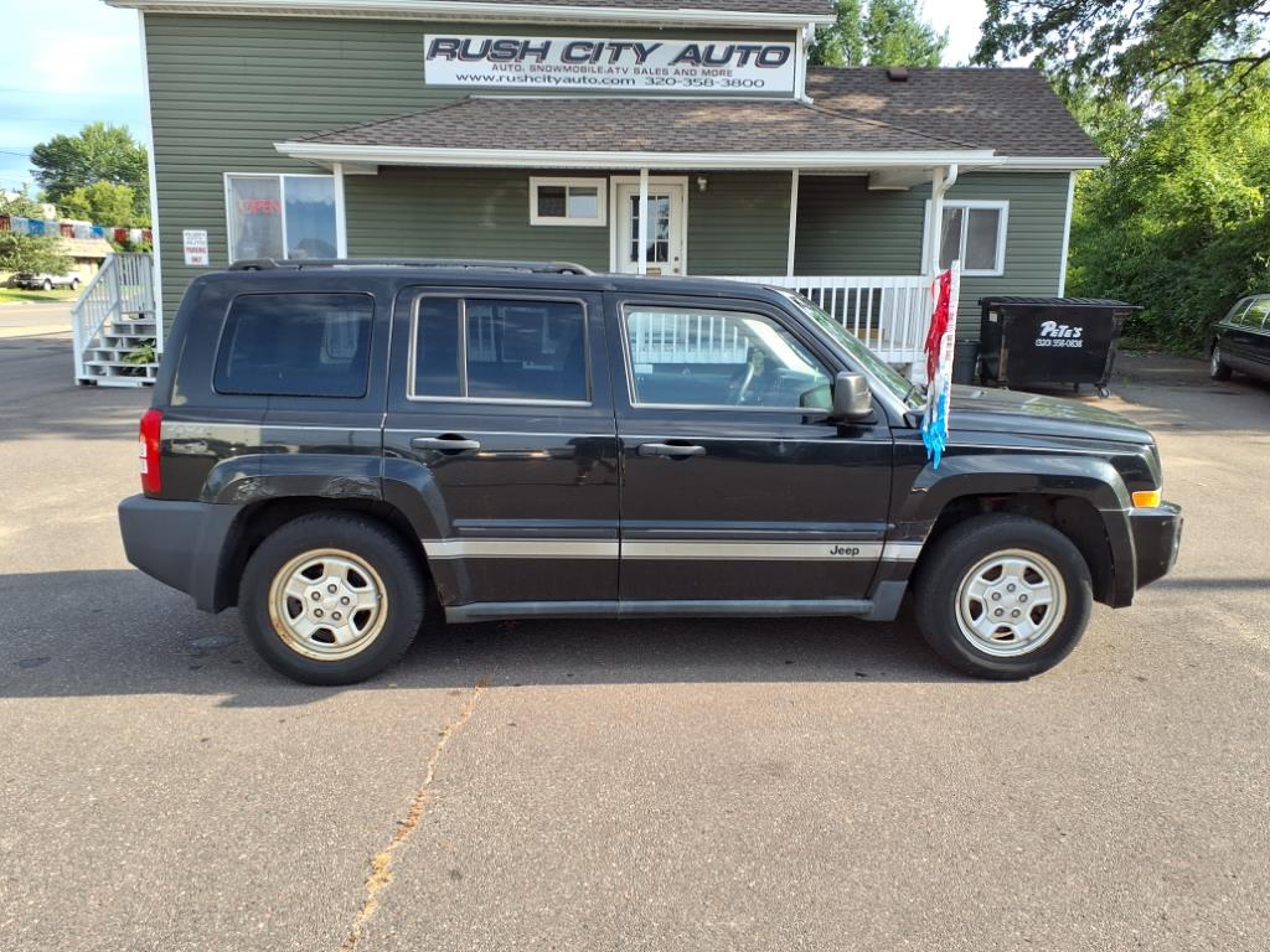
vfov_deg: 51.4
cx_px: 635
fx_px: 991
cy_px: 476
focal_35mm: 27
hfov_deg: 65.3
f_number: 1.9
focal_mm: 3.58
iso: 40
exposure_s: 1/526
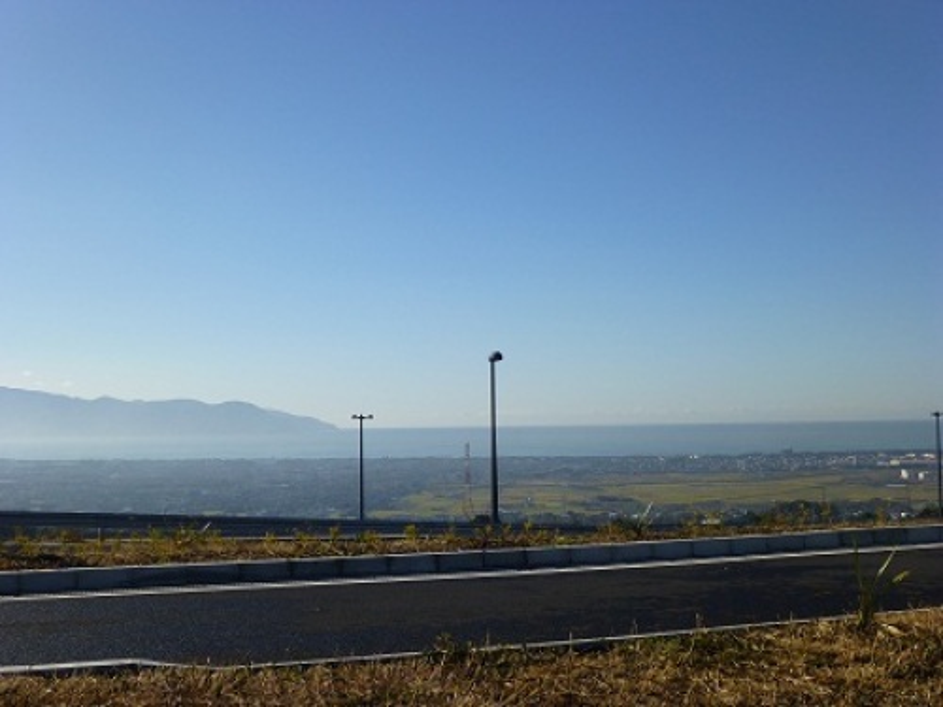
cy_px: 354
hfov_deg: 45.8
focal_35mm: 41
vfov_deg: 35.1
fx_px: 1117
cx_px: 472
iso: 100
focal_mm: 7.4
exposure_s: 1/200
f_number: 10
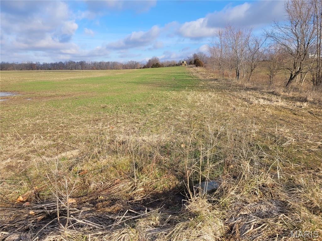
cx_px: 161
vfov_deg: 53.1
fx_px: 242
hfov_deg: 67.3
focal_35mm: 26
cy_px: 120
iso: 40
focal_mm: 5.4
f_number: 1.8
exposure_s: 1/1468
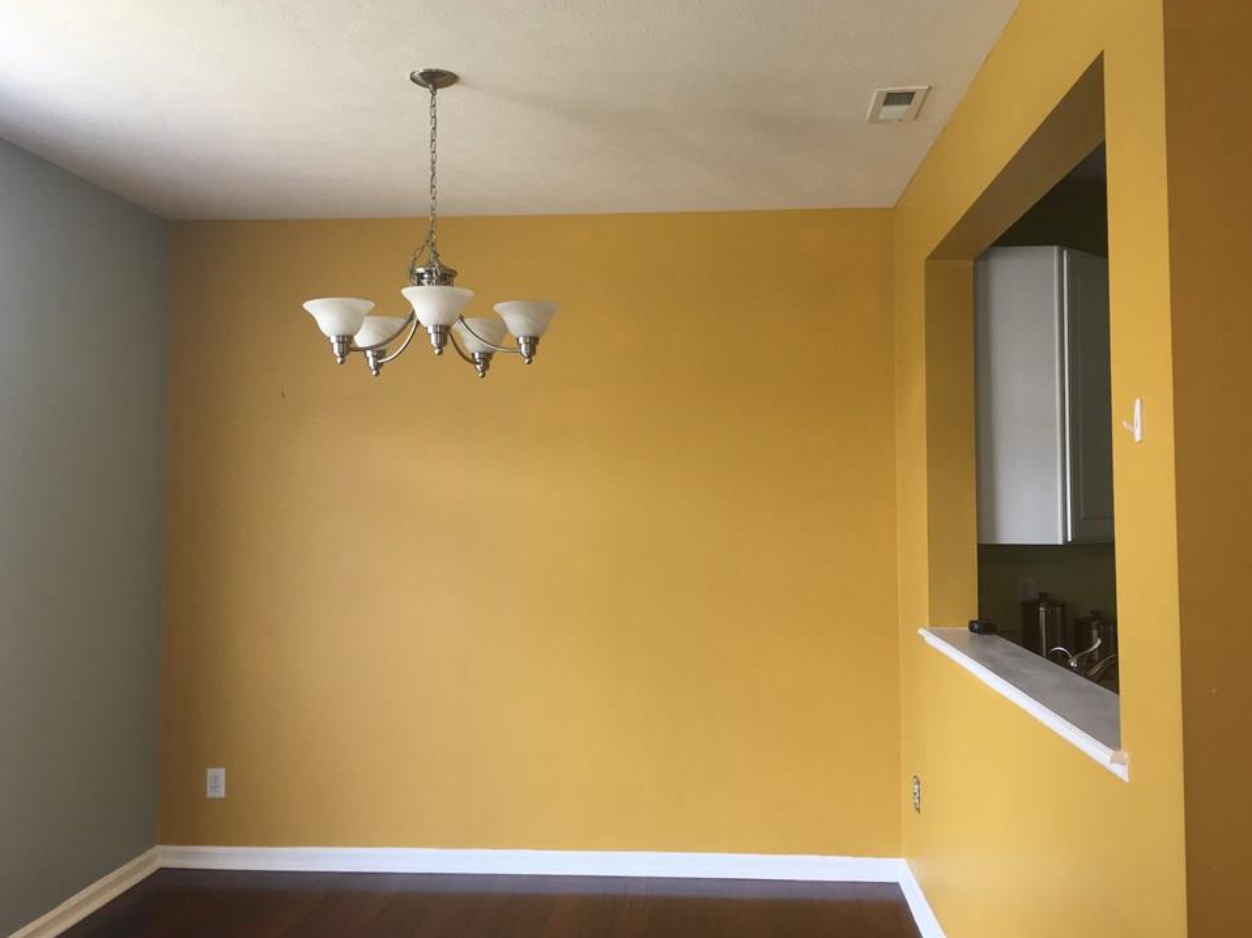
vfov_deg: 45.4
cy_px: 448
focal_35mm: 31
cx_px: 634
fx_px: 1121
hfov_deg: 58.4
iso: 40
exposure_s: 1/30
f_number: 2.2
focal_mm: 4.15
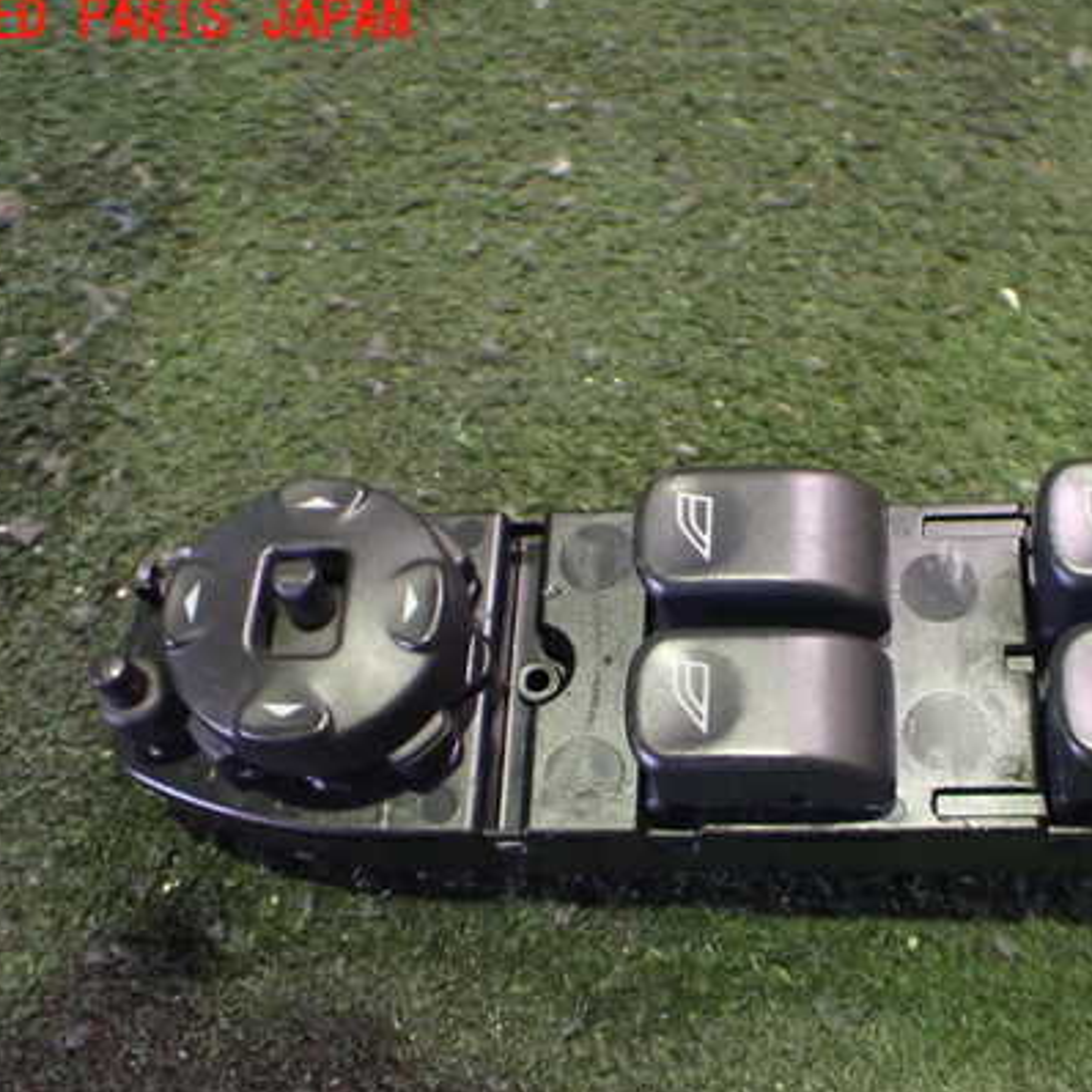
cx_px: 735
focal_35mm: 40
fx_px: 1428
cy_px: 604
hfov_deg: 41.3
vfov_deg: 41.8
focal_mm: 5.4
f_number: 2.3
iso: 1000
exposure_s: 1/30
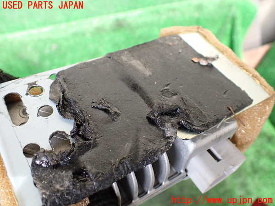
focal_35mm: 30
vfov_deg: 46.8
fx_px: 238
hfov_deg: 60.0
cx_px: 138
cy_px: 103
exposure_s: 1/125
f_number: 2.3
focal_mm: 5.4
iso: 400
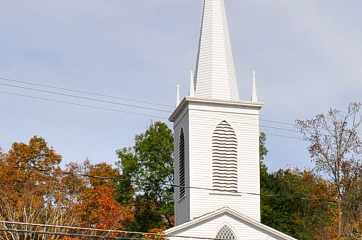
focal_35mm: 84
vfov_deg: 15.7
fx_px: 844
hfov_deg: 23.1
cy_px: 268
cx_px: 374
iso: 250
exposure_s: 1/1000
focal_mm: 18
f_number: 8
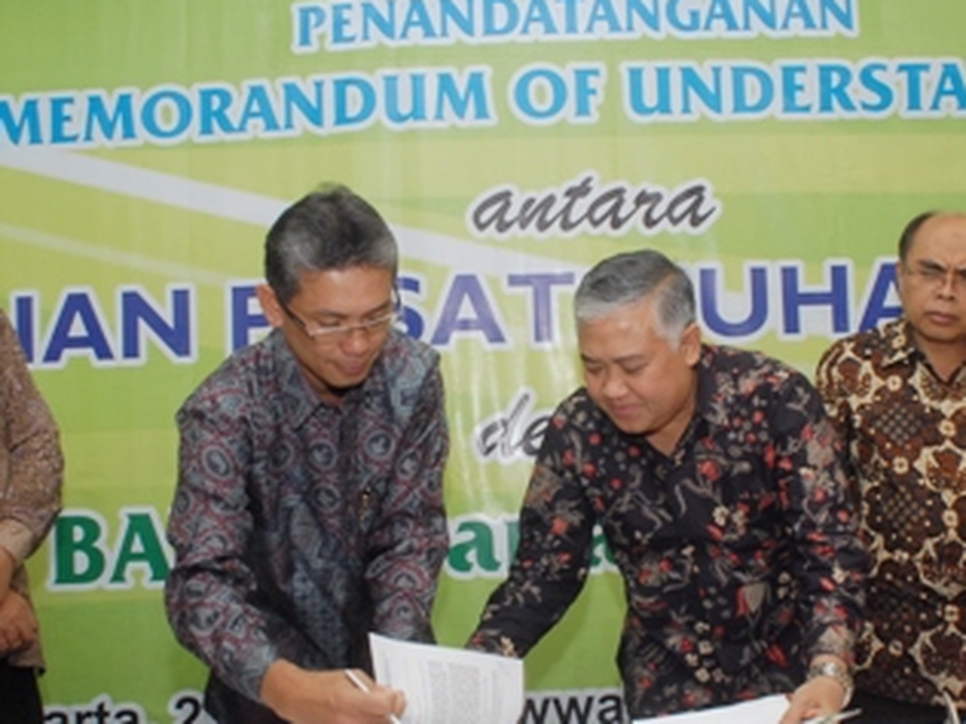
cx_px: 541
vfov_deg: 35.1
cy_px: 412
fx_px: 1144
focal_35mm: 41
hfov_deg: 45.7
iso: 400
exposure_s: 1/50
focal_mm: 20
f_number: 4
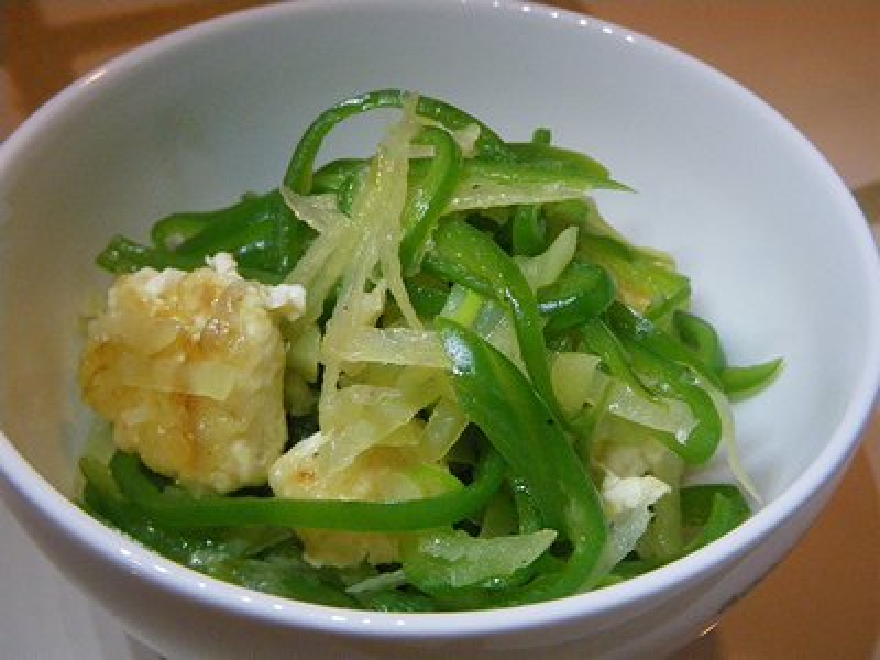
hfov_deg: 37.5
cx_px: 440
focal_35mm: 51
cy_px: 330
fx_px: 1297
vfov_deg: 28.6
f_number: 4.4
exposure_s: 1/60
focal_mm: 9.1
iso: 800
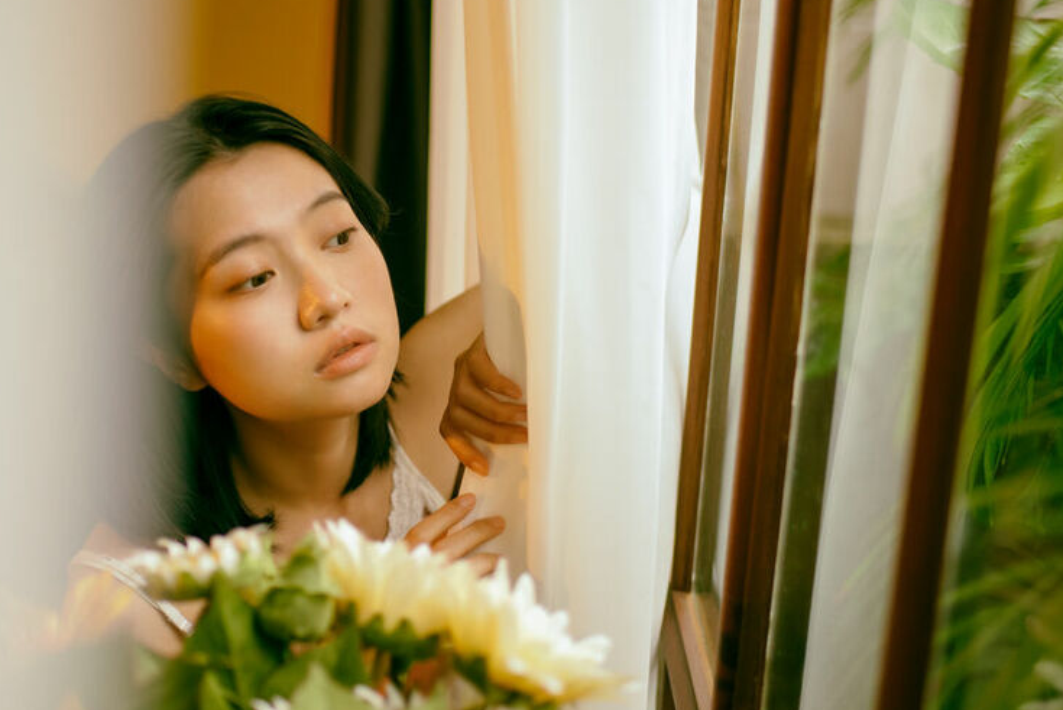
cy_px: 312
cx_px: 321
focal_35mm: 50
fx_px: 1477
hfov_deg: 38.9
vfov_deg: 27.0
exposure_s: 1/800
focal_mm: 35
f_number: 1.8
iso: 500
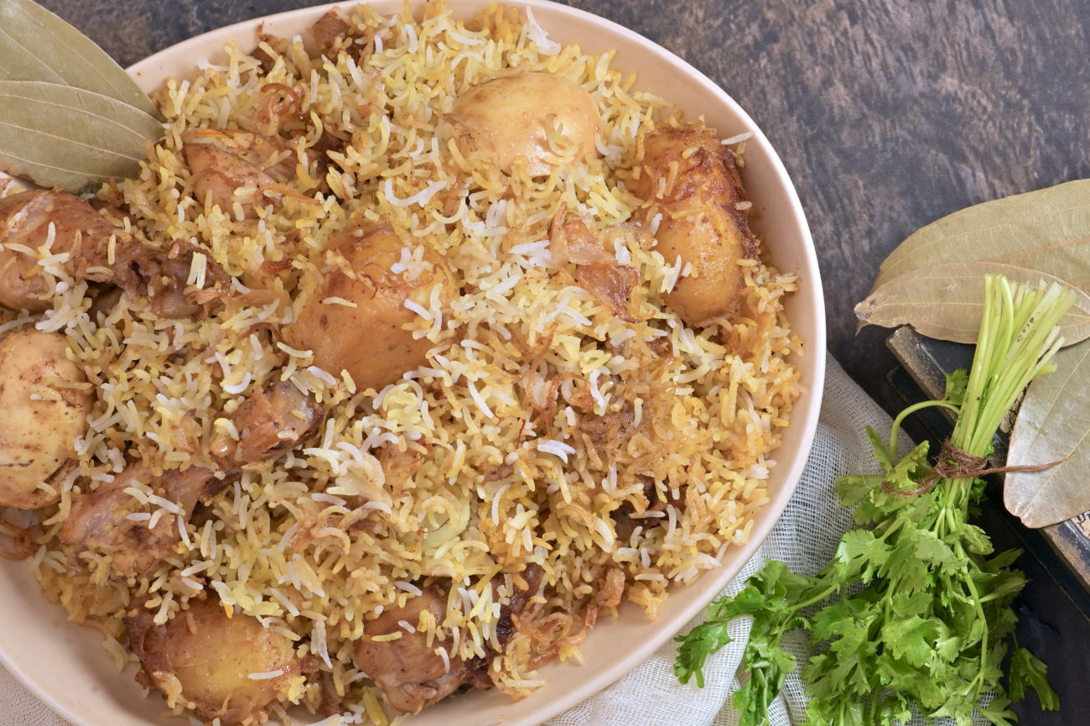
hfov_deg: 23.9
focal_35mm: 85
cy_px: 363
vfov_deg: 16.1
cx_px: 545
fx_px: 2572
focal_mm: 85
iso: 160
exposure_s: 1/200
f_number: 13
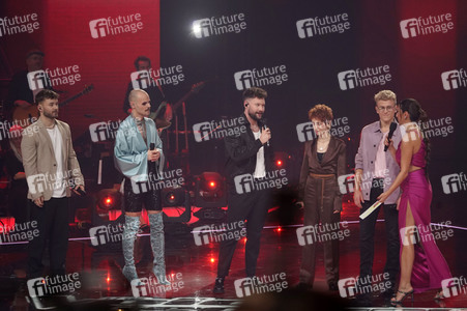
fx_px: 2592
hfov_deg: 10.3
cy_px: 156
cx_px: 234
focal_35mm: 200
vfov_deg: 6.9
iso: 4000
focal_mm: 200
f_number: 5.6
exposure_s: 1/160
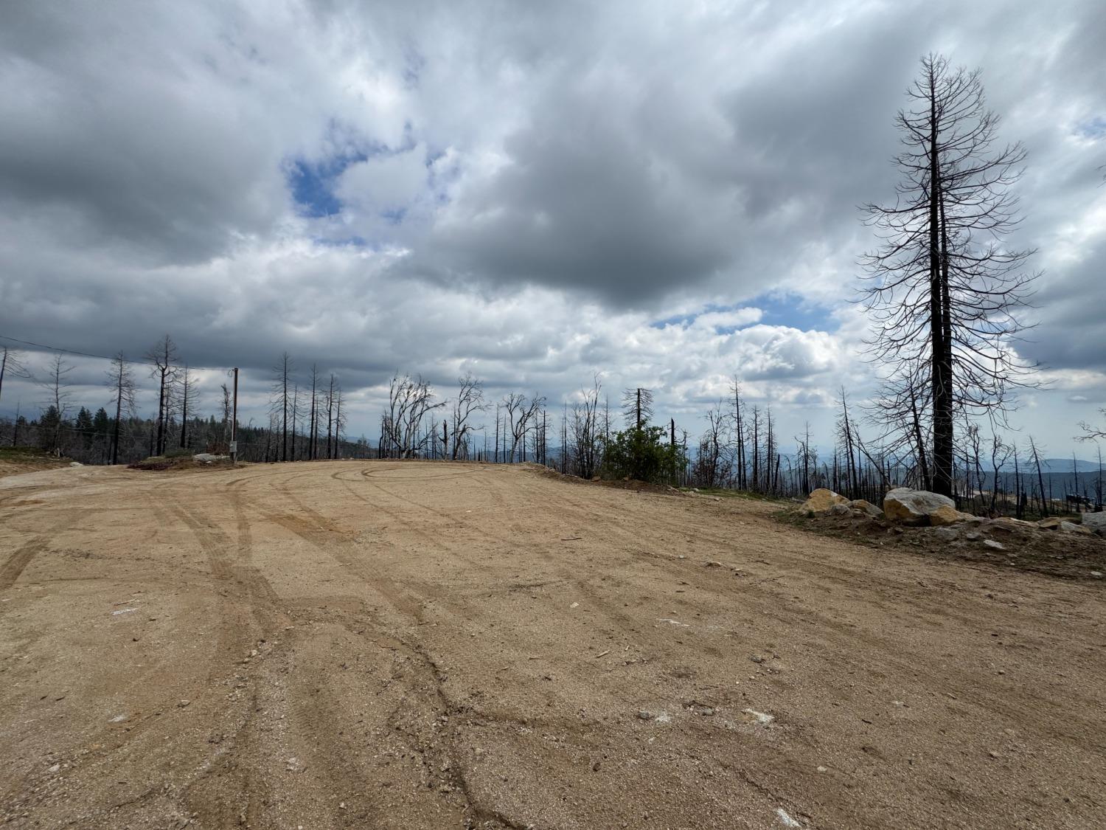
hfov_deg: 102.1
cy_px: 415
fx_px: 447
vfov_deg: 85.7
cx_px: 553
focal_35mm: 14
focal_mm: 2.22
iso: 40
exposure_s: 1/3906
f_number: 2.2
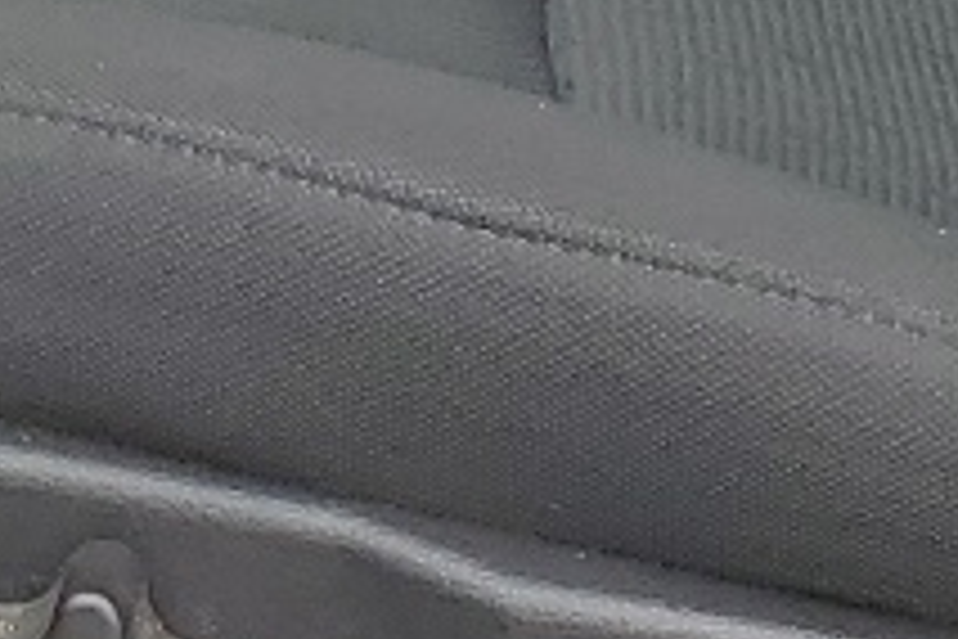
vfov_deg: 6.1
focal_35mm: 203
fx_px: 5402
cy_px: -1490
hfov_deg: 10.1
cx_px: 625
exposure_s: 1/556
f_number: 1.5
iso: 50
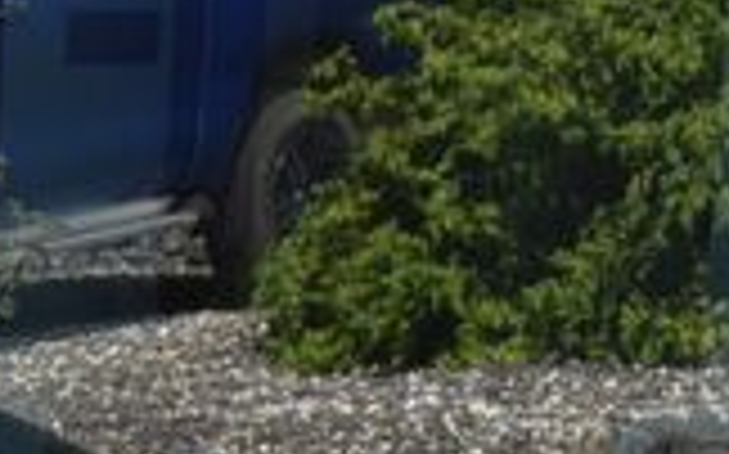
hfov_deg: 6.7
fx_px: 5877
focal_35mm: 296
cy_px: 962
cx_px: -1066
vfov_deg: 4.4
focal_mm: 46
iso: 500
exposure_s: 1/200
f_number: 7.1
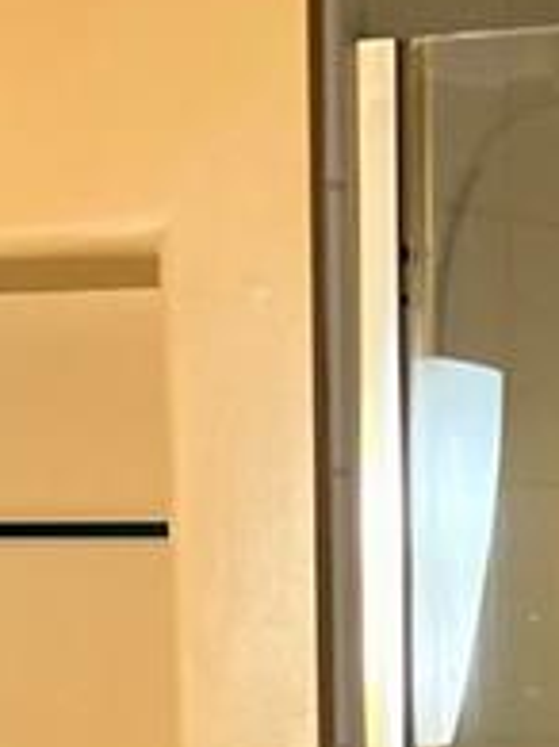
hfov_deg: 9.2
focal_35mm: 160
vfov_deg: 11.4
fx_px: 3449
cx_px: 647
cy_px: 1387
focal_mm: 5.7
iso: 100
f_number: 1.5
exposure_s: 1/60
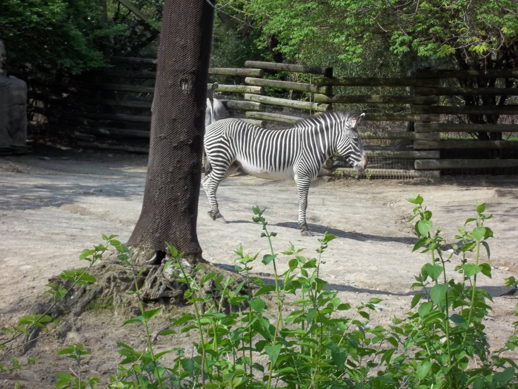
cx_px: 259
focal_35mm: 96
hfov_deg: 20.4
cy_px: 194
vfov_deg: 15.4
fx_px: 1437
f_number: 5.2
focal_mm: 17.1
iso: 64
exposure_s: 1/250
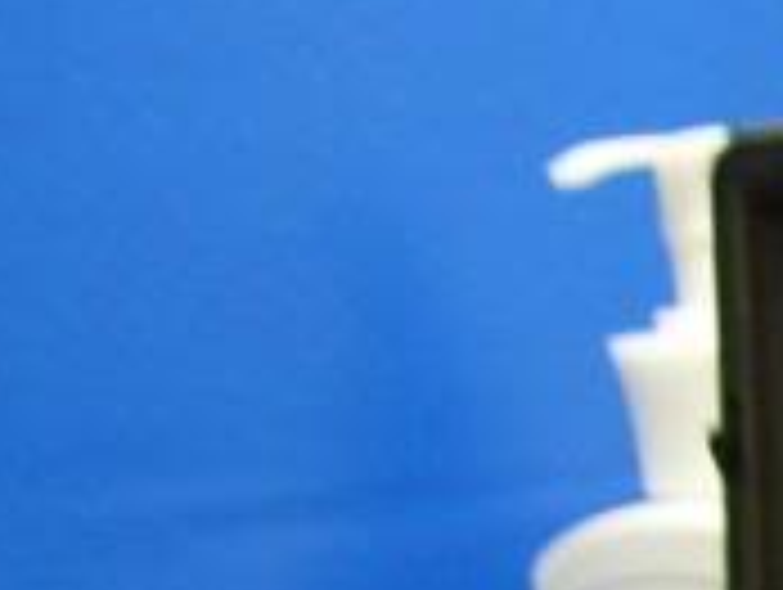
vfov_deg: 6.6
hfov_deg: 8.5
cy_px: 1608
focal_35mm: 209
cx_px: 1958
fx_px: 4734
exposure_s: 1/8
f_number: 2.7
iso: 160
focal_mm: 6
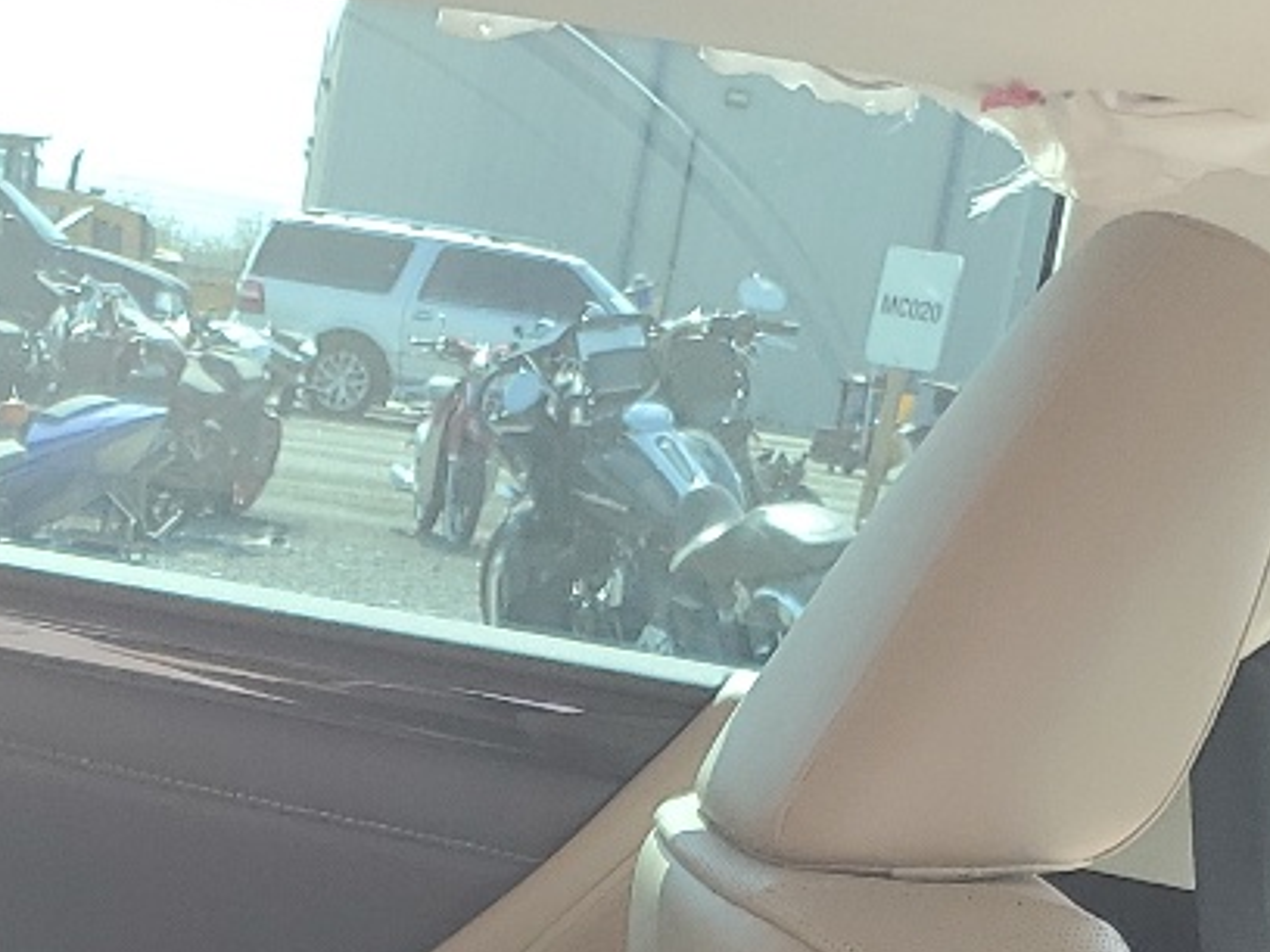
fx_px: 3742
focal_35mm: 102
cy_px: 1655
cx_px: -84
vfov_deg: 13.2
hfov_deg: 18.6
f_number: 1.5
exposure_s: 1/294
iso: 50
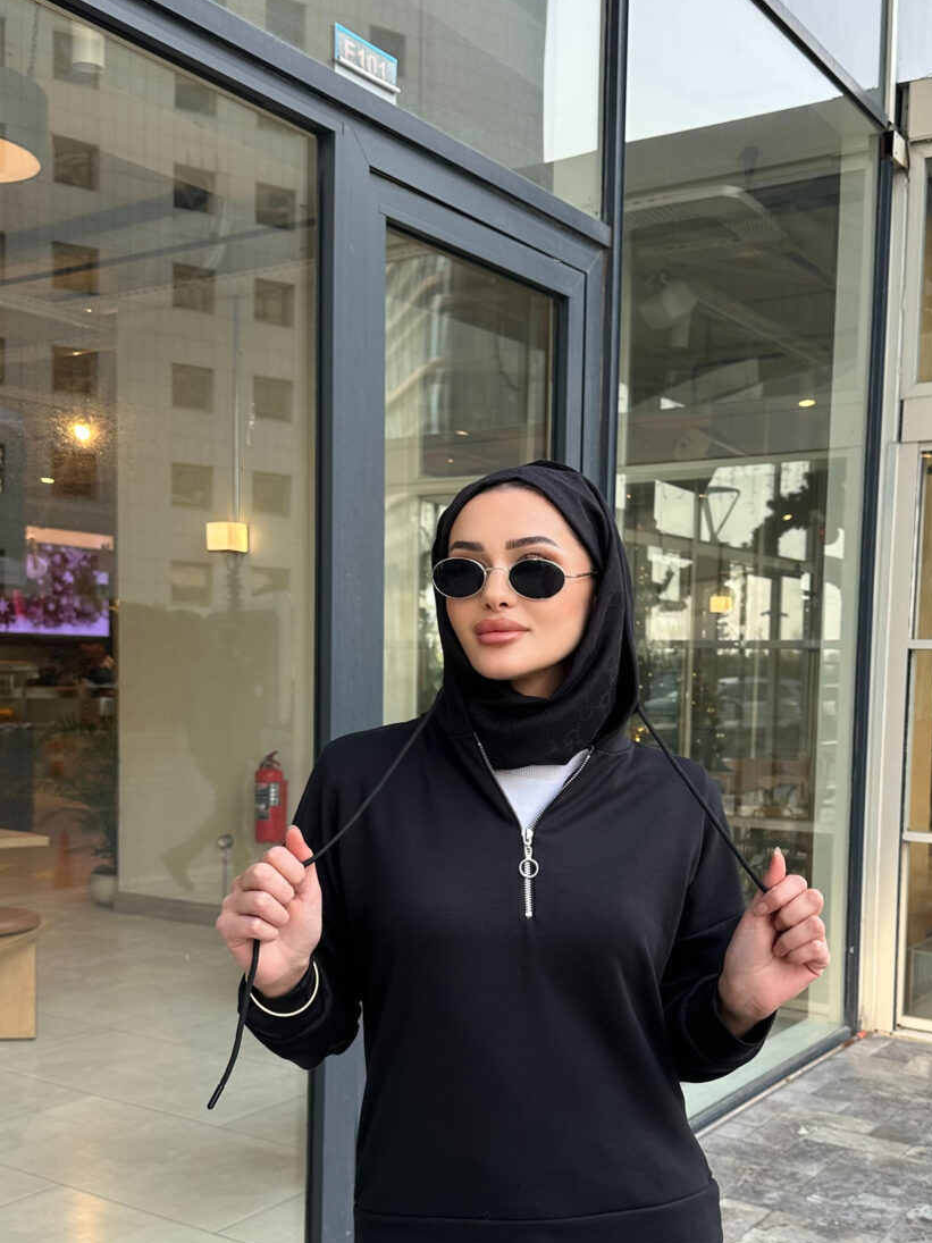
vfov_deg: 48.6
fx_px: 1364
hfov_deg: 37.6
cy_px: 760
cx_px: 529
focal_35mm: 38
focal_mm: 6.86
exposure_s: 1/503
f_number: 1.78
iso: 80
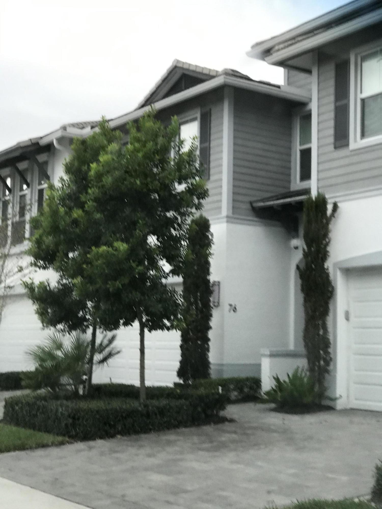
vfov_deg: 33.8
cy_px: 254
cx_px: 191
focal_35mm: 57
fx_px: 839
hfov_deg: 25.7
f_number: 2.8
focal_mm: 6.6
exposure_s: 1/50
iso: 125
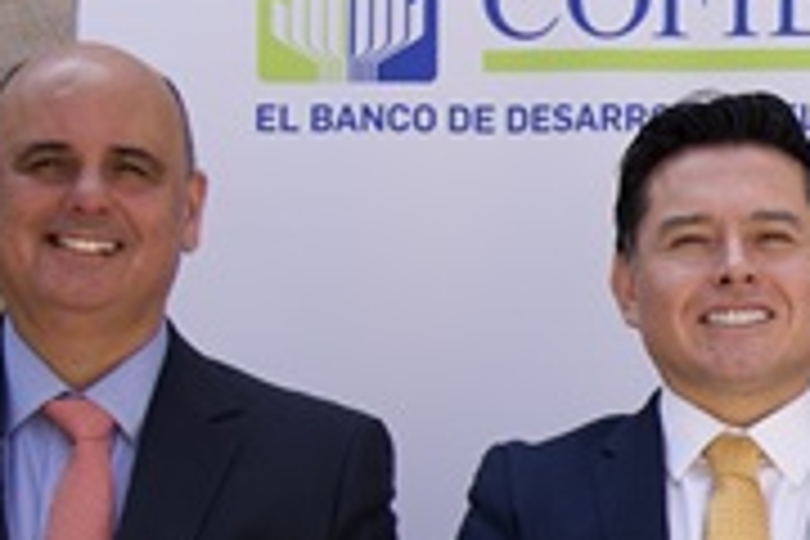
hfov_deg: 8.8
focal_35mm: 220
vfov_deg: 6.2
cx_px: 1634
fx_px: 4950
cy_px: 788
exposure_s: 1/640
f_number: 2.8
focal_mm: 33
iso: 100
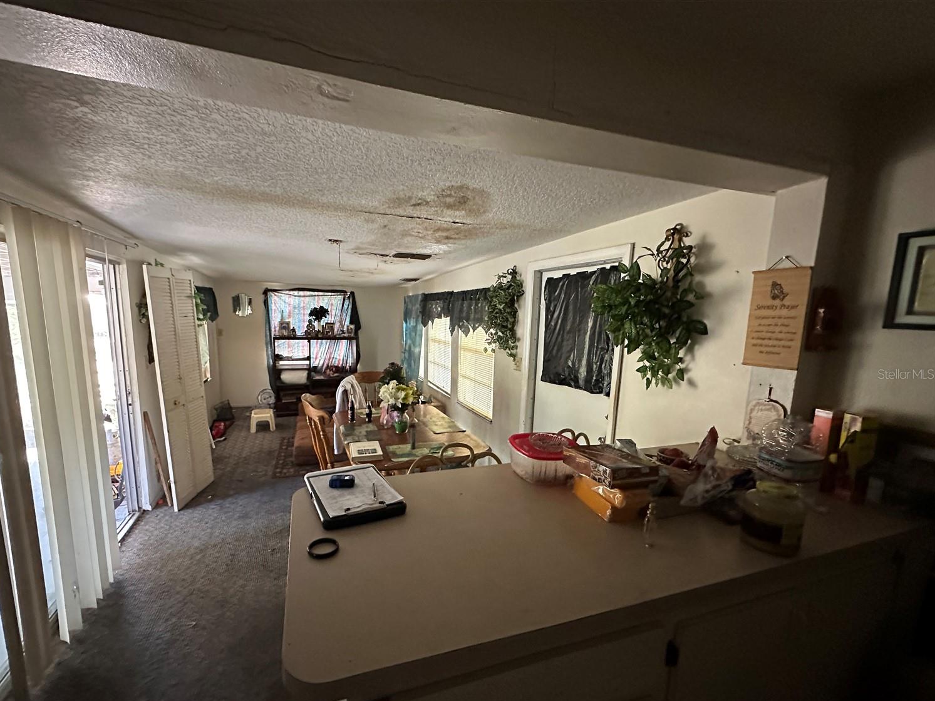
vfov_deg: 81.6
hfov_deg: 98.0
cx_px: 436
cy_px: 374
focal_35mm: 15
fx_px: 405
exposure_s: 1/60
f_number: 2.2
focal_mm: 2.22
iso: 1000
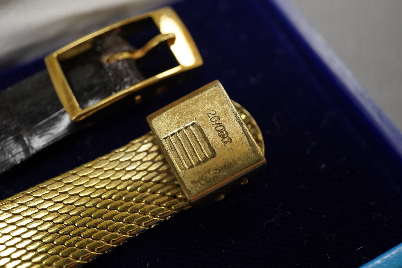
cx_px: 201
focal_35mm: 45
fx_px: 502
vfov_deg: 29.9
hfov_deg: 43.6
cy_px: 134
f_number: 11
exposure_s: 1/160
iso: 2500
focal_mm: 30
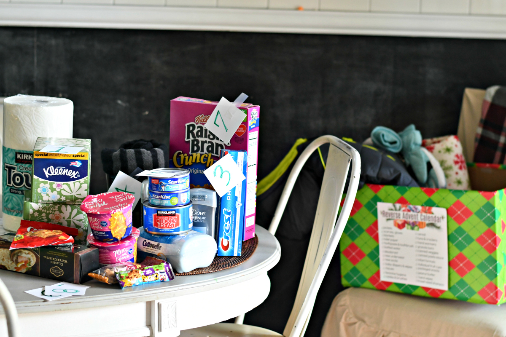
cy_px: 168
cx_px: 253
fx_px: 1054
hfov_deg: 27.0
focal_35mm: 75
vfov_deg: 18.2
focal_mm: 50
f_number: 2.8
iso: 800
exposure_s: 1/160
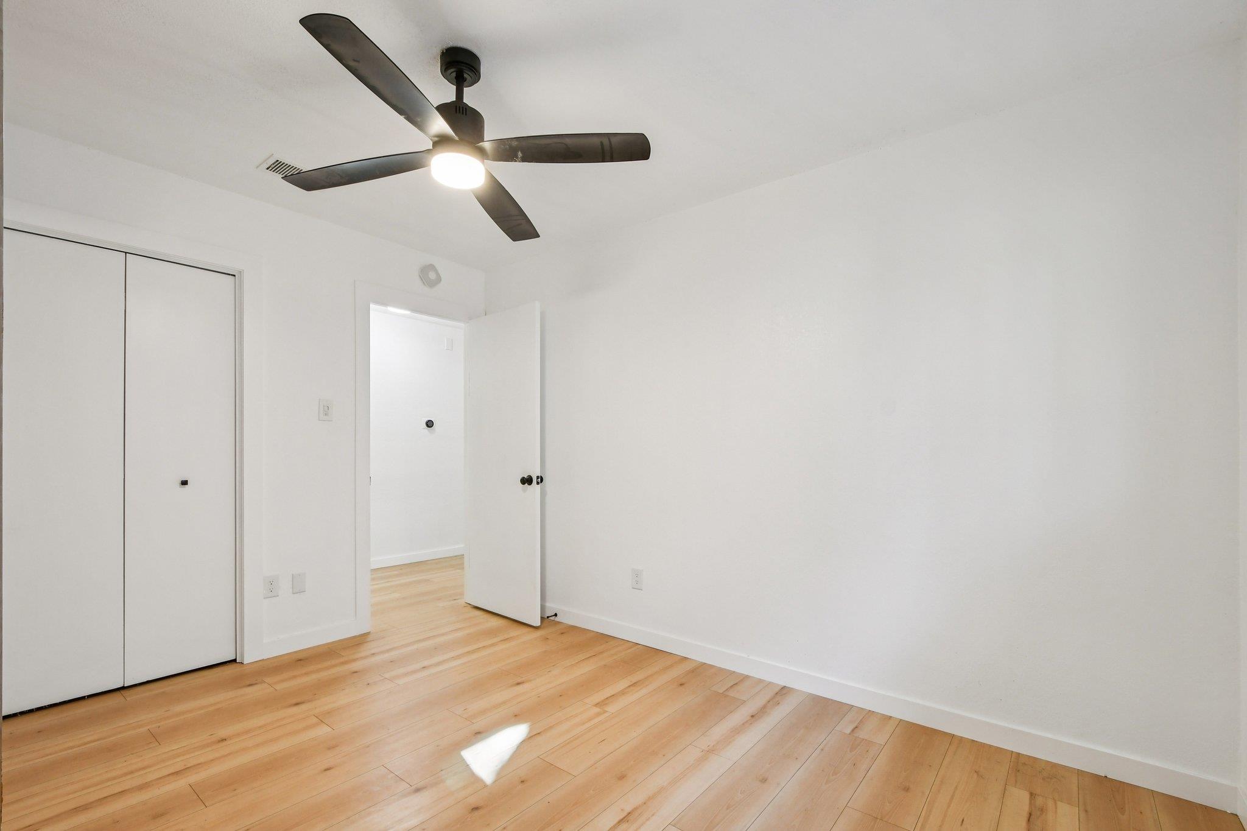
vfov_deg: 77.3
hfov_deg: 100.4
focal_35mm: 15
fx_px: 520
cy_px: 416
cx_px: 624
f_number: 8
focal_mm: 10
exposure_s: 1/20
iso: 400
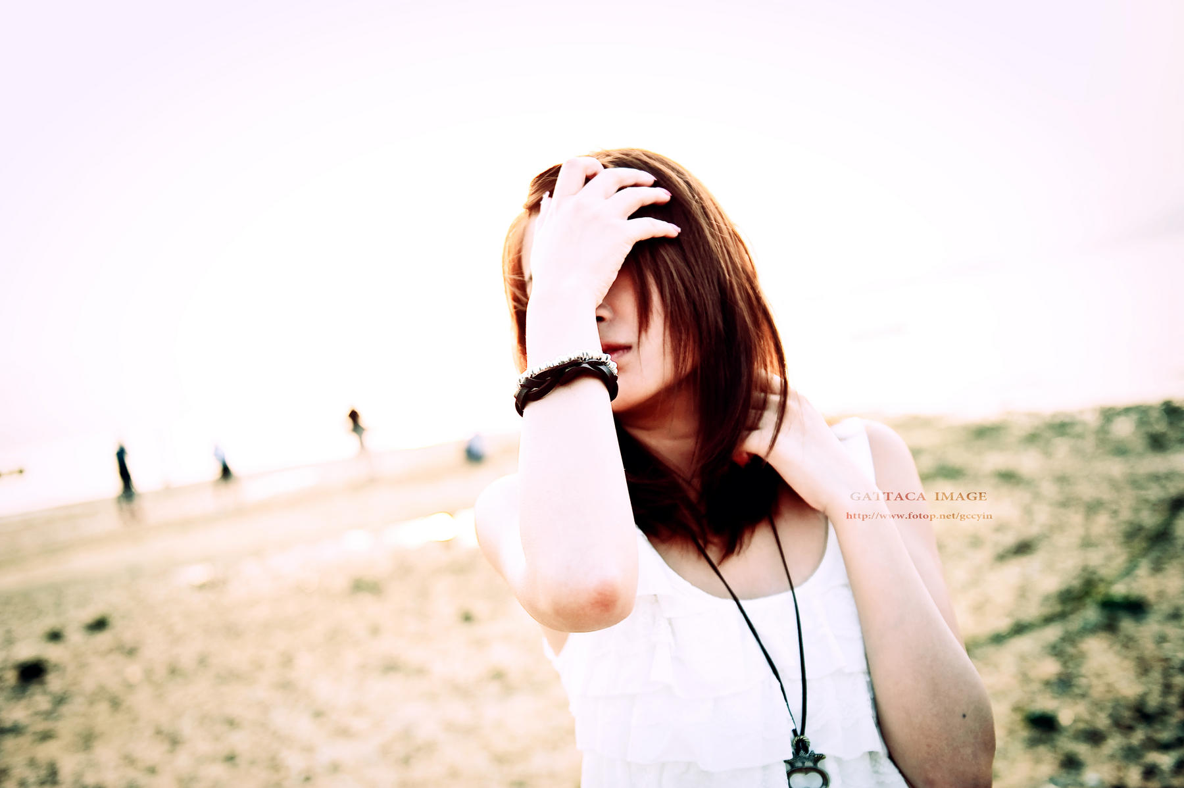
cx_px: 592
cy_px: 394
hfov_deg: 50.7
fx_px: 1249
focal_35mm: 38
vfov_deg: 35.0
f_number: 2.8
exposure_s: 1/400
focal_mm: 38
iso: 200
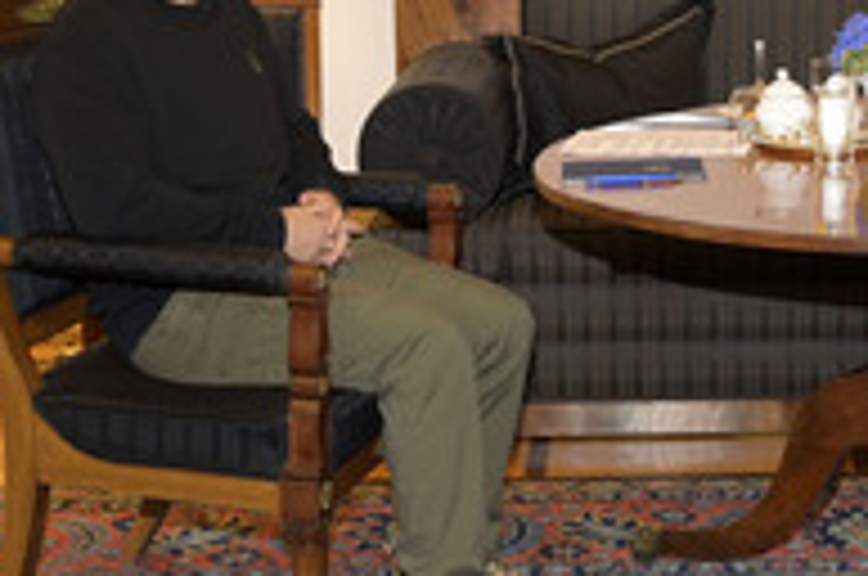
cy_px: 135
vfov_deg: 16.5
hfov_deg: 23.9
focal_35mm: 82
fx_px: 1974
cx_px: 839
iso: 2500
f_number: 9
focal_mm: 35
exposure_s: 1/60
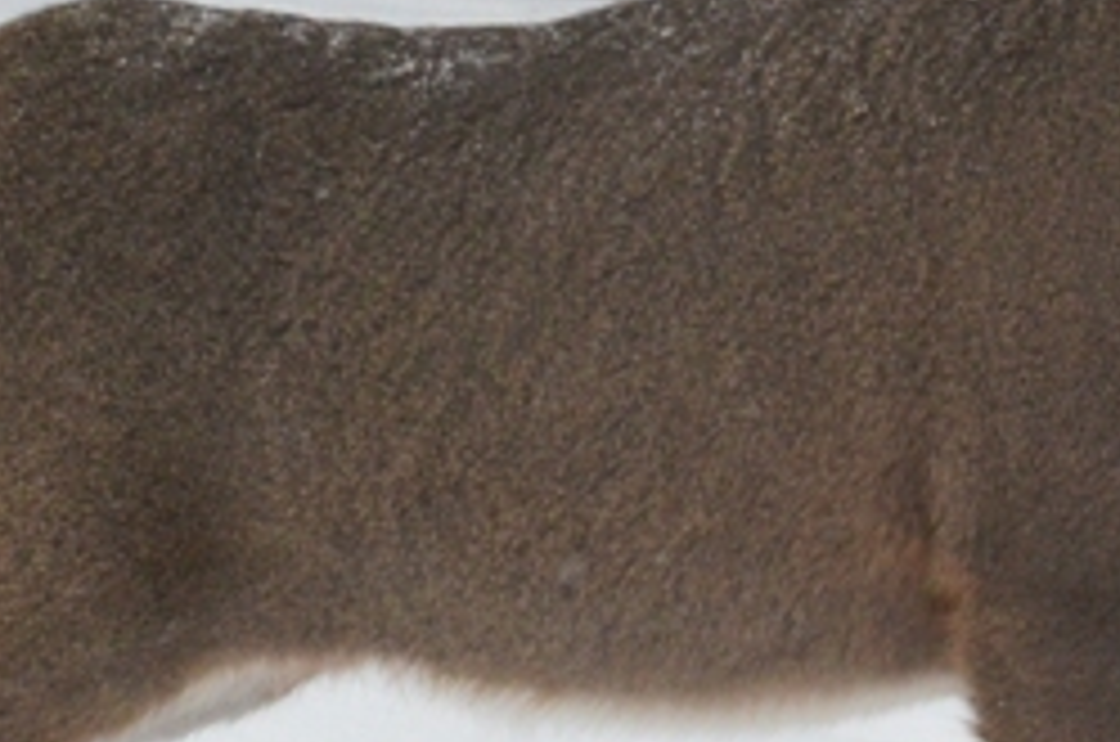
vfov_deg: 1.9
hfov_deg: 2.8
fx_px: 22947
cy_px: 67
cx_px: 504
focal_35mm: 739
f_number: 10
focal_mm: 120
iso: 1600
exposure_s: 1/400
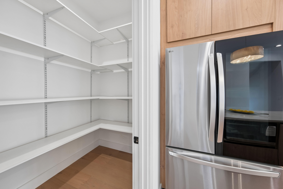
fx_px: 94
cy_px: 94
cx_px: 142
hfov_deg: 112.6
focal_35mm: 12
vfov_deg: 90.0
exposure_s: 1/5
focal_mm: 8
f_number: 8
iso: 125
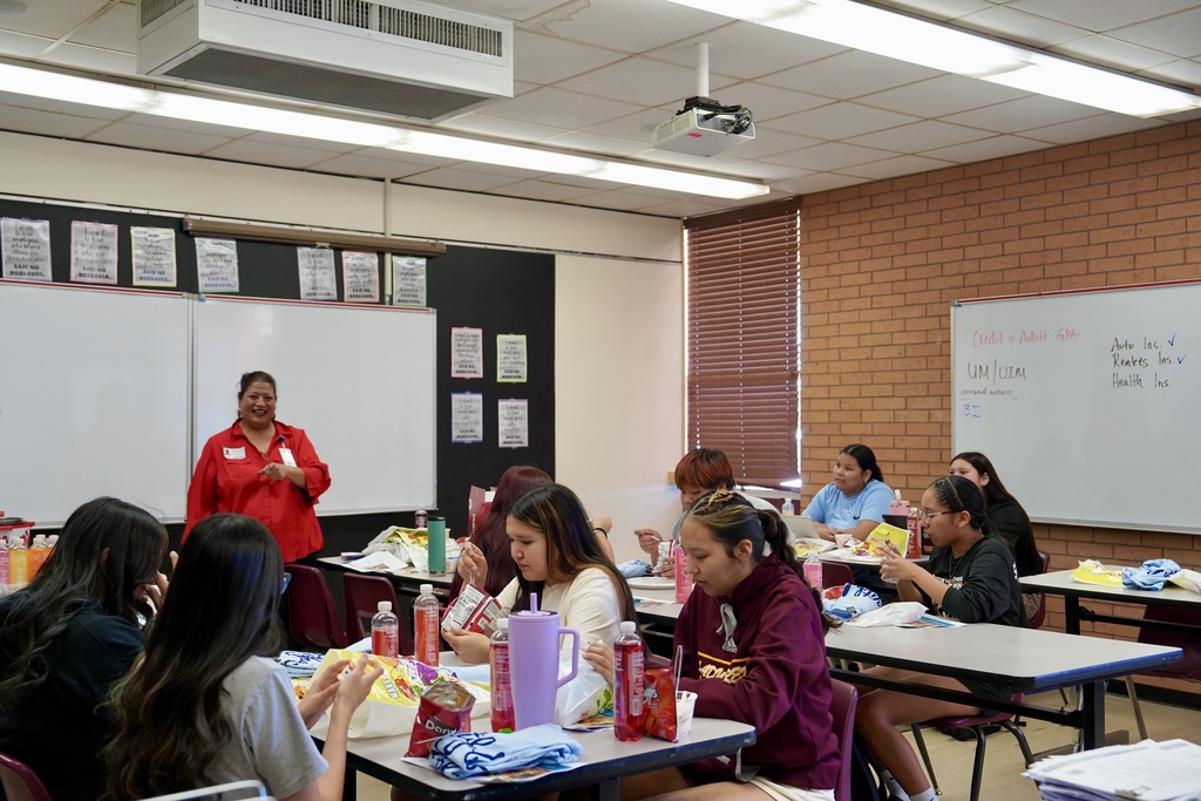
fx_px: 1335
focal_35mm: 40
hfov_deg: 48.5
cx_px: 600
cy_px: 400
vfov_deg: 33.4
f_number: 4
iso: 1600
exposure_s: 1/160
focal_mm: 40
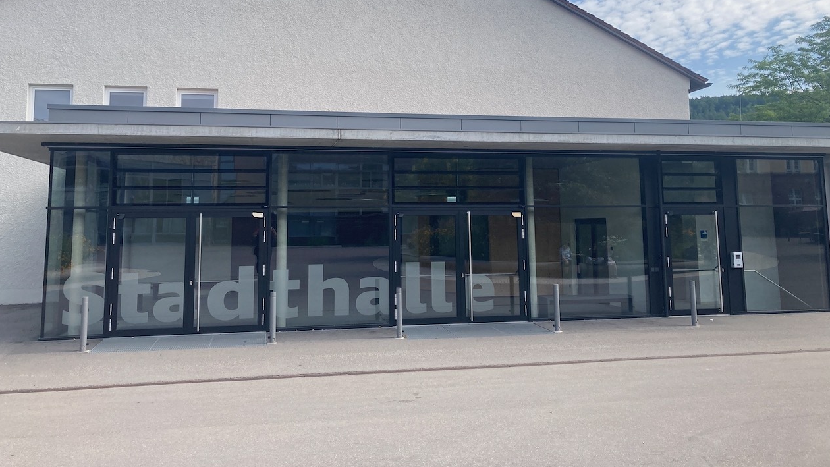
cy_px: 155
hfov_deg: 62.6
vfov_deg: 37.4
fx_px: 682
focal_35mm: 31
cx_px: 410
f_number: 1.8
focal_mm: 3.99
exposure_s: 1/1215
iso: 20
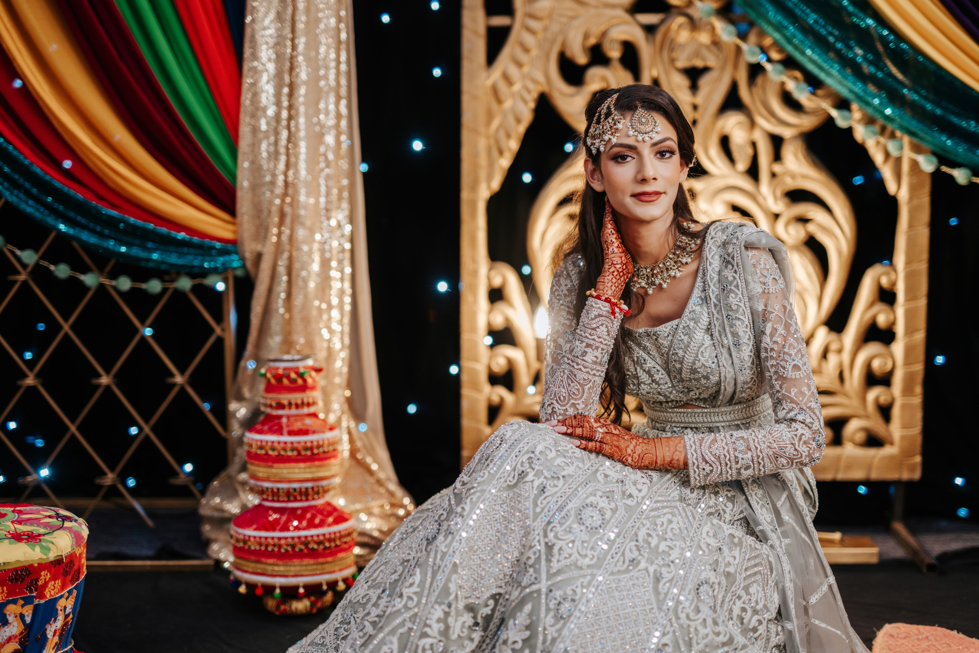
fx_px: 1360
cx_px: 490
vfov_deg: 27.0
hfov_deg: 39.6
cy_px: 326
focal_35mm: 50
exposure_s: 1/160
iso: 500
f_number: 1.6
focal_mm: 50
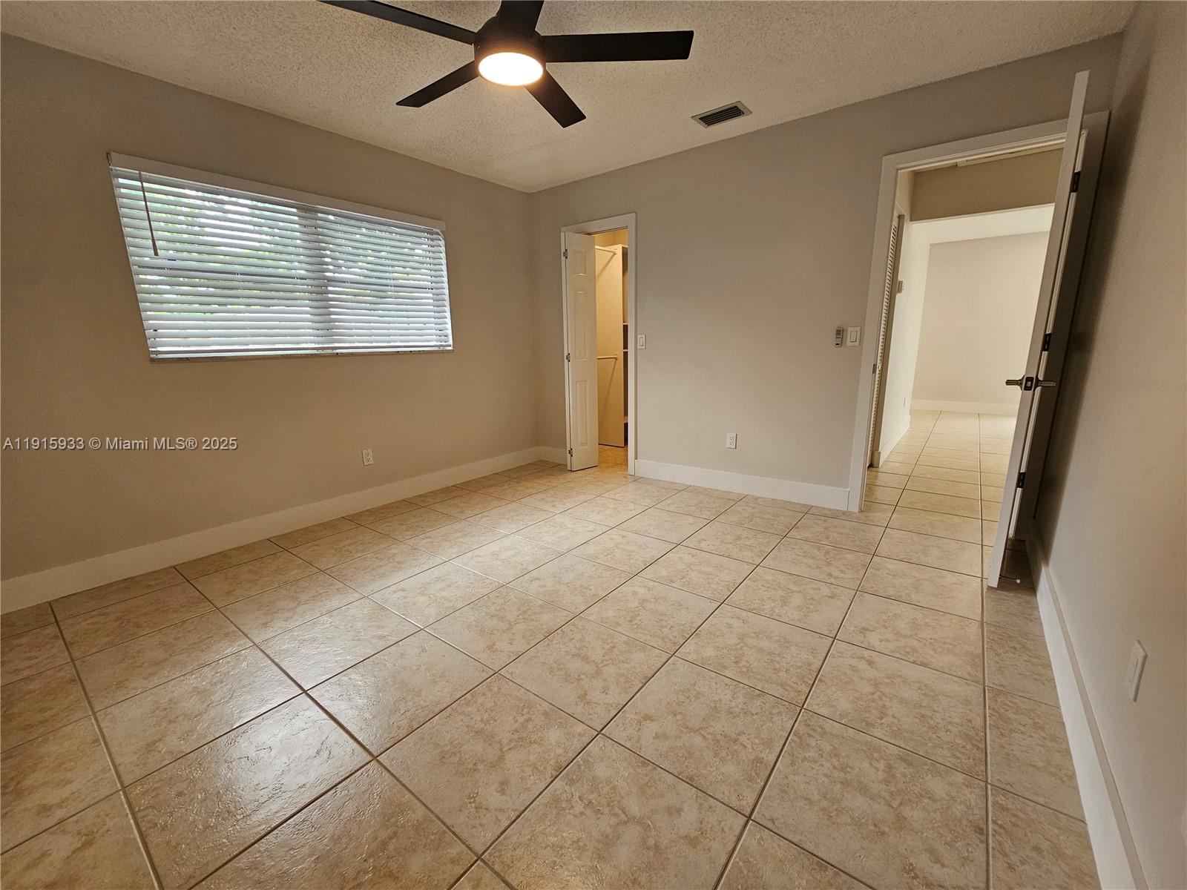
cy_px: 445
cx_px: 594
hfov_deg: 106.2
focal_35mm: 13
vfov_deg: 89.9
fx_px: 446
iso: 125
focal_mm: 2.2
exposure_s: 1/60
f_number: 2.2
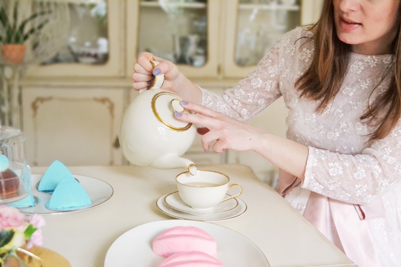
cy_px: 134
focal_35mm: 51
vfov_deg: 26.5
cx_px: 200
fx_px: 568
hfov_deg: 38.9
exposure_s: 1/60
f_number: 5
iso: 3200
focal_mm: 34
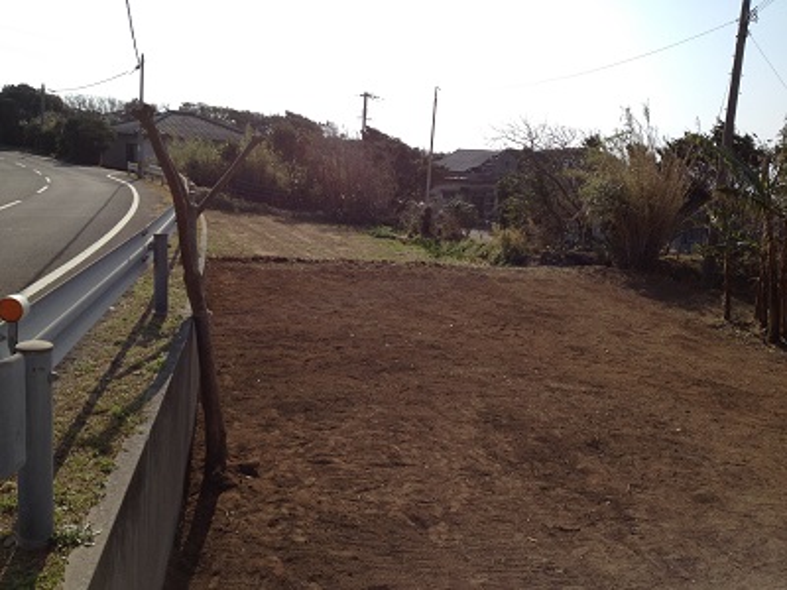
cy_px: 295
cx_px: 394
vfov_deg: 40.7
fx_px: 796
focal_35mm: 35
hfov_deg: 52.6
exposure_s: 1/2404
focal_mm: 4.28
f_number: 2.4
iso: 50
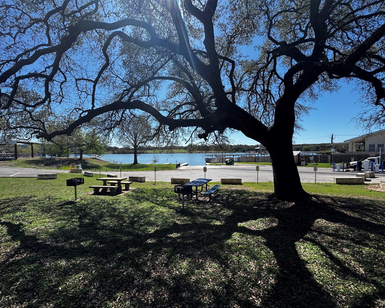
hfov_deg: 96.8
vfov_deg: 84.0
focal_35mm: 15
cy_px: 158
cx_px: 187
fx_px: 171
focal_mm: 2.22
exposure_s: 1/1880
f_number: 2.2
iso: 50
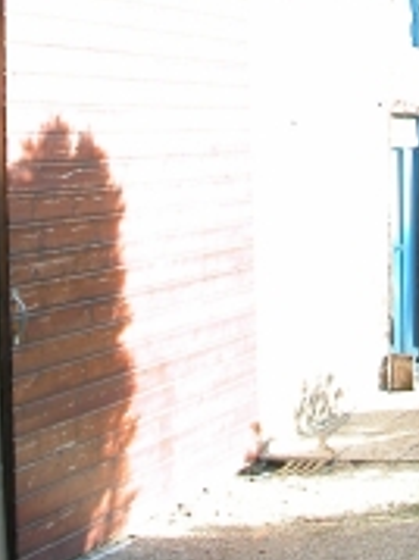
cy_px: 9
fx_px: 1616
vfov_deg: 19.1
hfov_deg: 14.8
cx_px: 250
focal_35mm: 100
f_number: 3.5
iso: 100
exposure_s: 1/90.1
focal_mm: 8.9
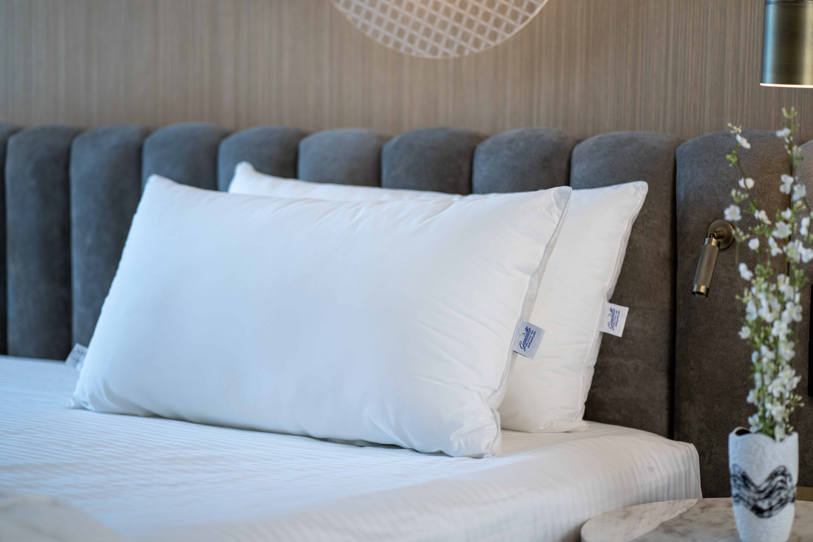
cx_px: 406
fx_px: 1919
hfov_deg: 23.9
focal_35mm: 85
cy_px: 271
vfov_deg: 16.1
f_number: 1.8
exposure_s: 1/400
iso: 125
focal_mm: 85
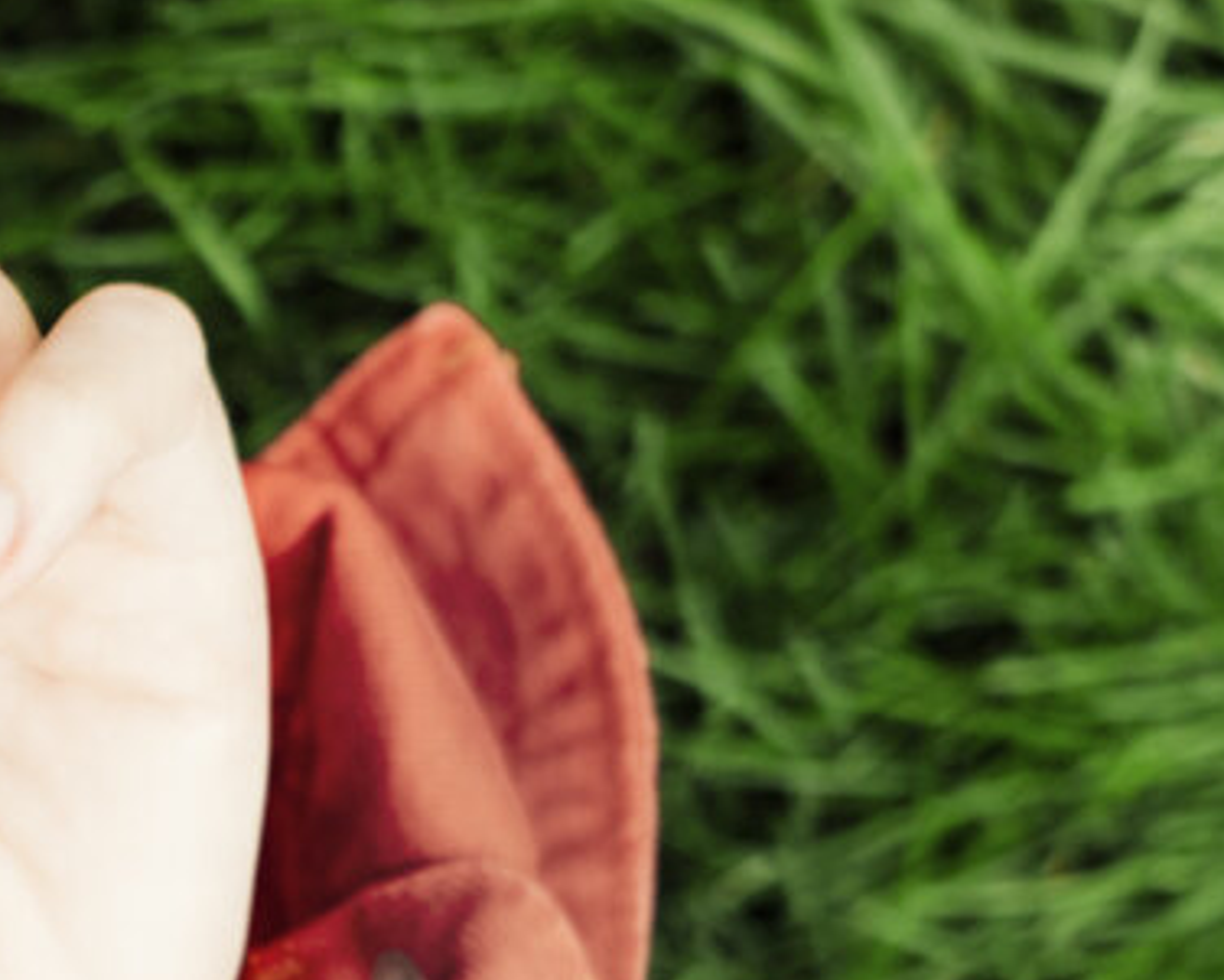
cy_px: 1200
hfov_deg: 6.1
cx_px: -1393
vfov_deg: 5.0
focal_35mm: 307
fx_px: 11124
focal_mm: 48
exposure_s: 1/200
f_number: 5
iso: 250
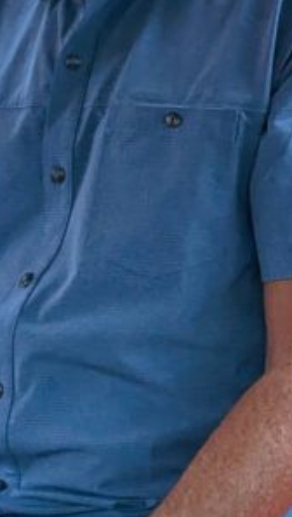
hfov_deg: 6.8
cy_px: -87
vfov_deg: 11.7
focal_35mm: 180
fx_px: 2473
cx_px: 208
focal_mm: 6.81
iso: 49
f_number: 1.85
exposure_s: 1/1117
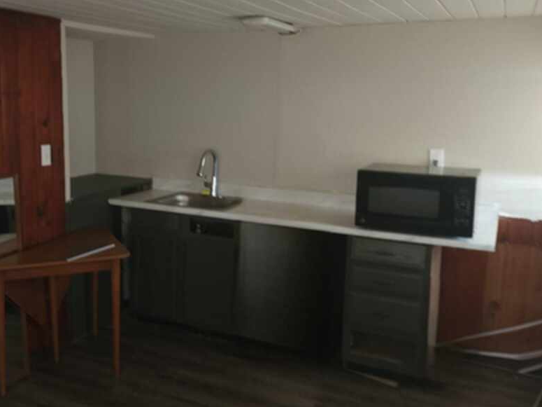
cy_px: 179
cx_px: 177
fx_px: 595
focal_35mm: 38
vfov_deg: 37.7
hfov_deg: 48.1
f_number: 1.8
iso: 50
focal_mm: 6.4
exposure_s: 1/2
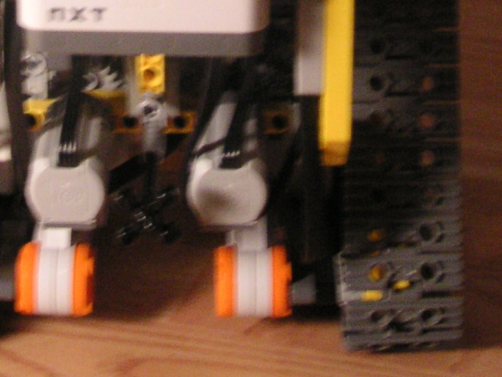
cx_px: 223
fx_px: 1769
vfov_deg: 11.5
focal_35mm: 122
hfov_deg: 16.1
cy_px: -224
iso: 100
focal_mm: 6.1
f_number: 2.8
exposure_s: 1/20
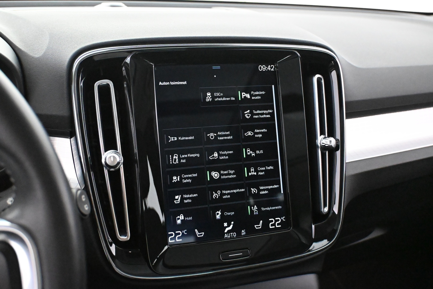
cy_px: 144
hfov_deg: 48.7
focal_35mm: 40
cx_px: 216
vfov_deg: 33.6
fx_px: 478
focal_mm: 26.5
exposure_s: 1/60
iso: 12800
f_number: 4.5
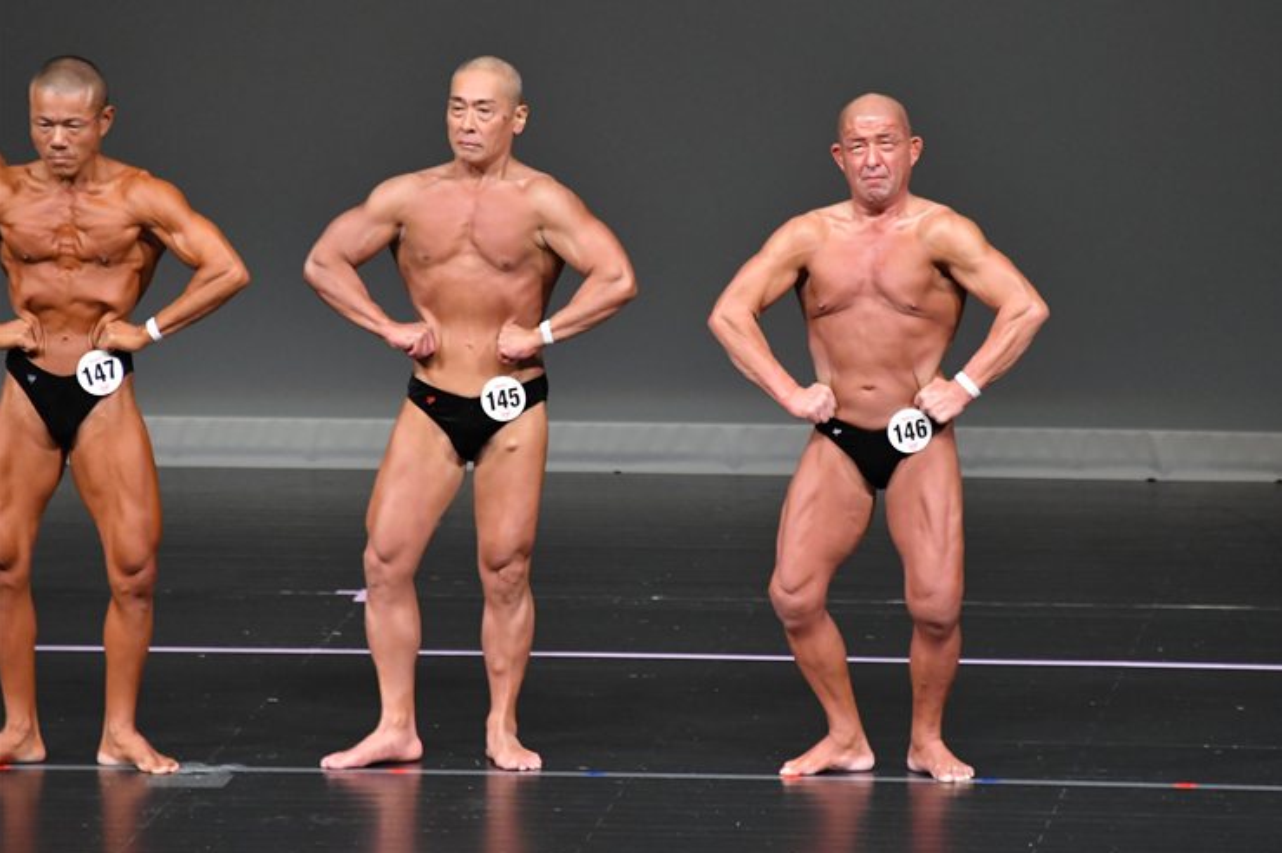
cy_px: 420
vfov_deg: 3.8
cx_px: 669
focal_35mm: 362
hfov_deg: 5.7
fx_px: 12885
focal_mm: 230
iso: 4000
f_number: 5.6
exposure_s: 1/400
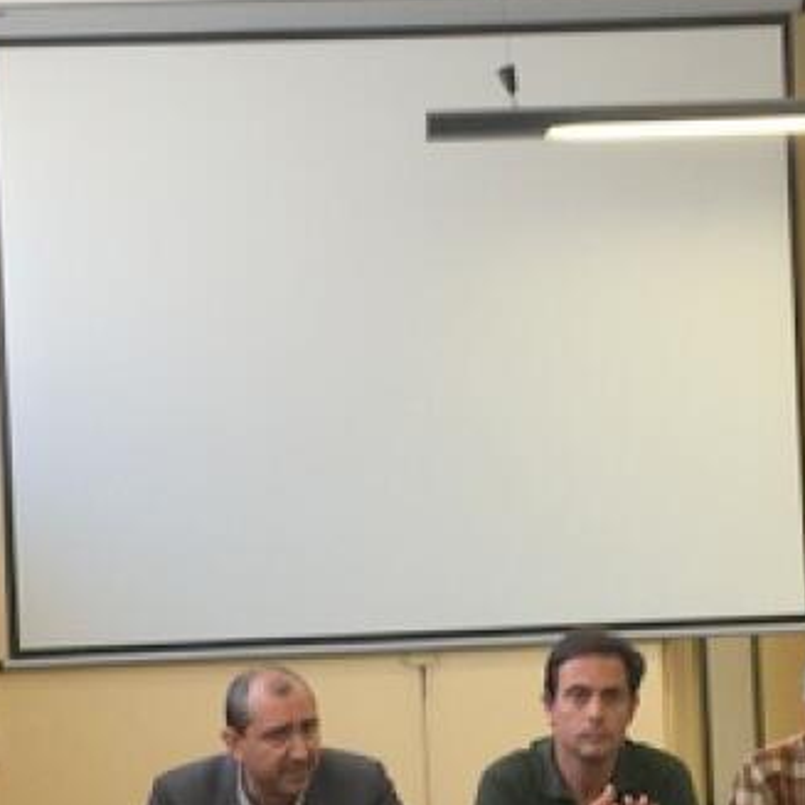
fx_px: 2473
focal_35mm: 94
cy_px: 638
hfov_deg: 18.5
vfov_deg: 18.3
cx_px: 463
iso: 32
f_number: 2.2
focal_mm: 4.15
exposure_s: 1/50
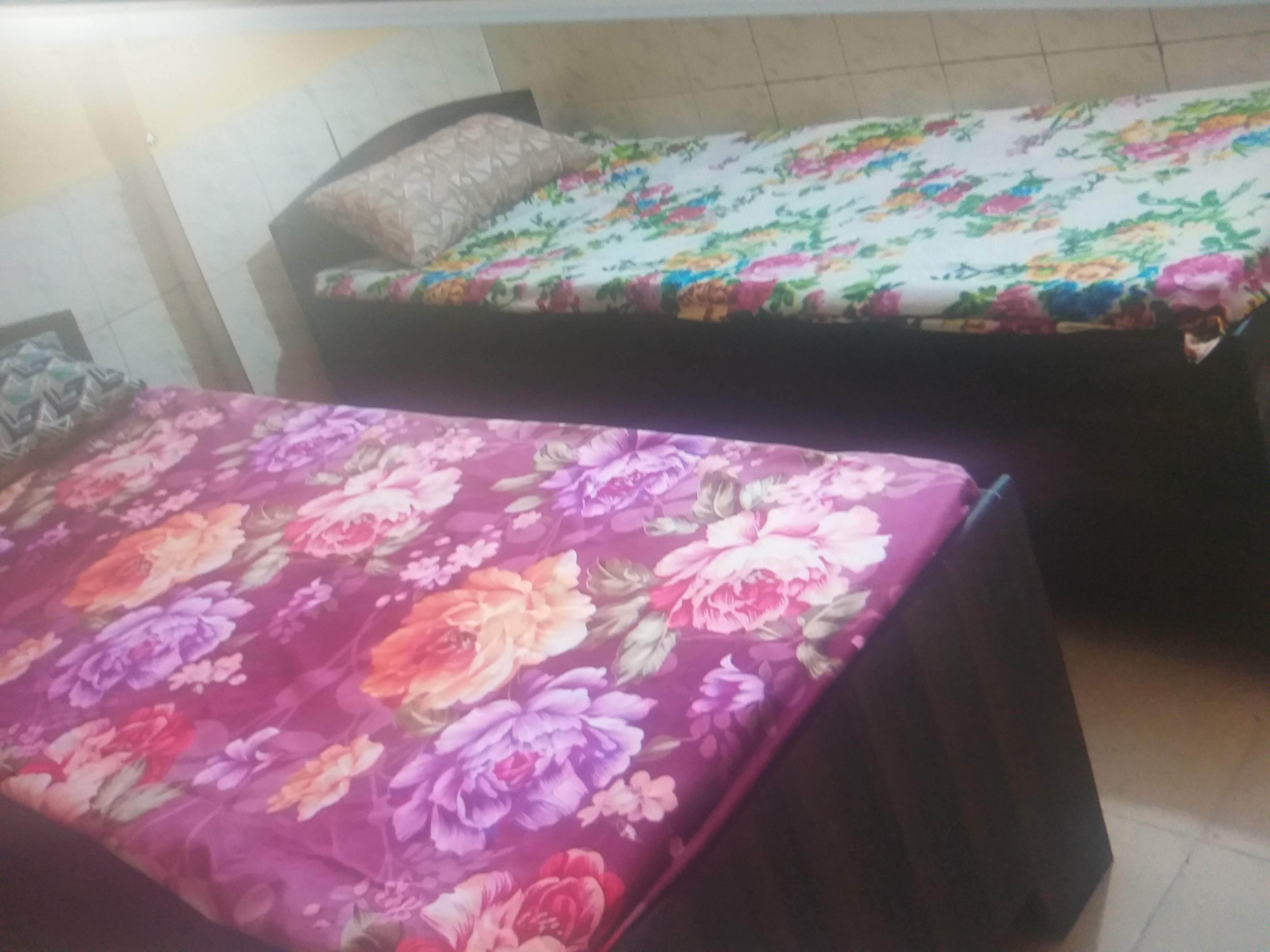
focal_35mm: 26
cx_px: 635
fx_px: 954
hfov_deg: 67.3
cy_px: 476
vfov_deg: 53.1
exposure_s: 1/50
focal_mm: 3.93
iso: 100
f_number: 1.7
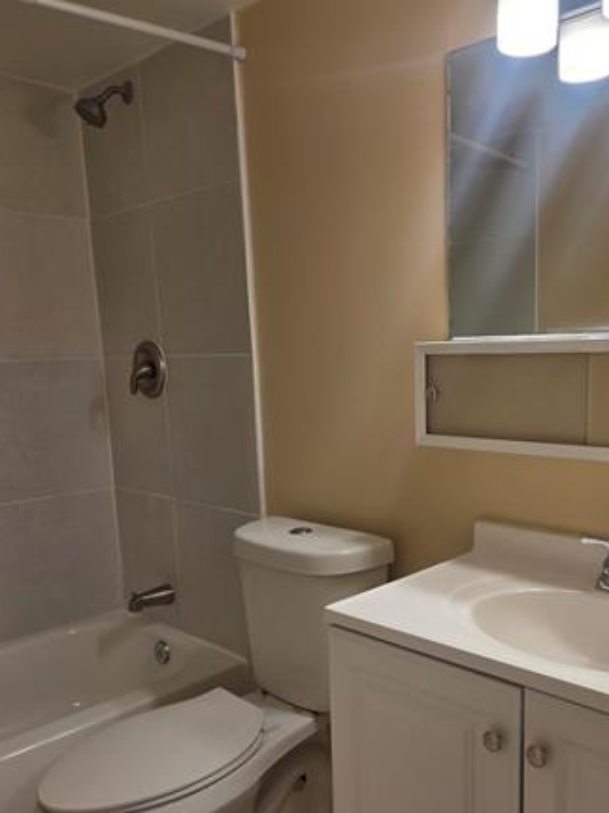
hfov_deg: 43.6
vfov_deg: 56.5
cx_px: 398
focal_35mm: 32
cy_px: 475
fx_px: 751
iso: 40
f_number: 1.8
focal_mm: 5.4
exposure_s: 1/120
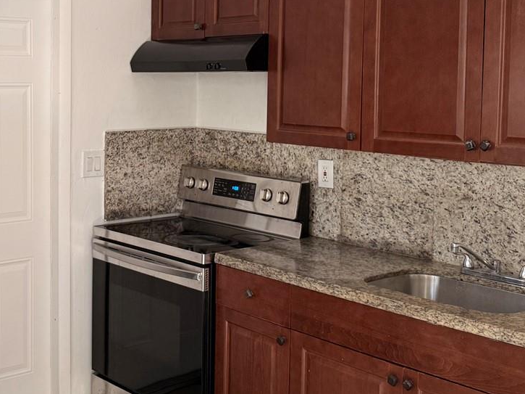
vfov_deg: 27.3
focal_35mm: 53
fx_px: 803
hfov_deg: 34.8
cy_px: 130
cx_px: 90
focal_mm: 6.76
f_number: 1.78
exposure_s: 1/85
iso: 200
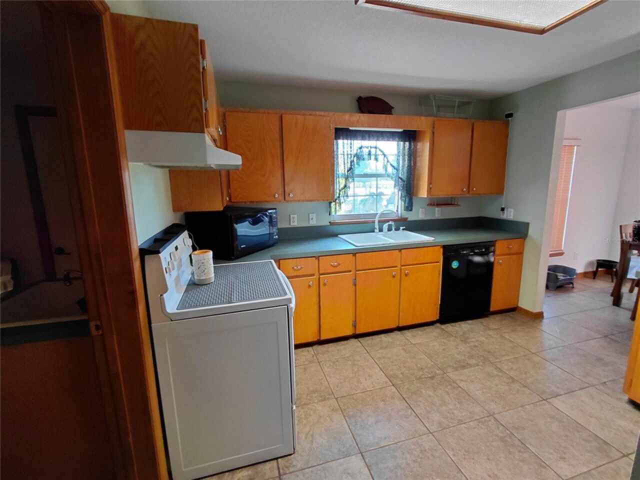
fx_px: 296
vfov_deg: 78.1
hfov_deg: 94.5
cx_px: 320
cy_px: 240
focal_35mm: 16
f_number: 2.2
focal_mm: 1.64
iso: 250
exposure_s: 1/60
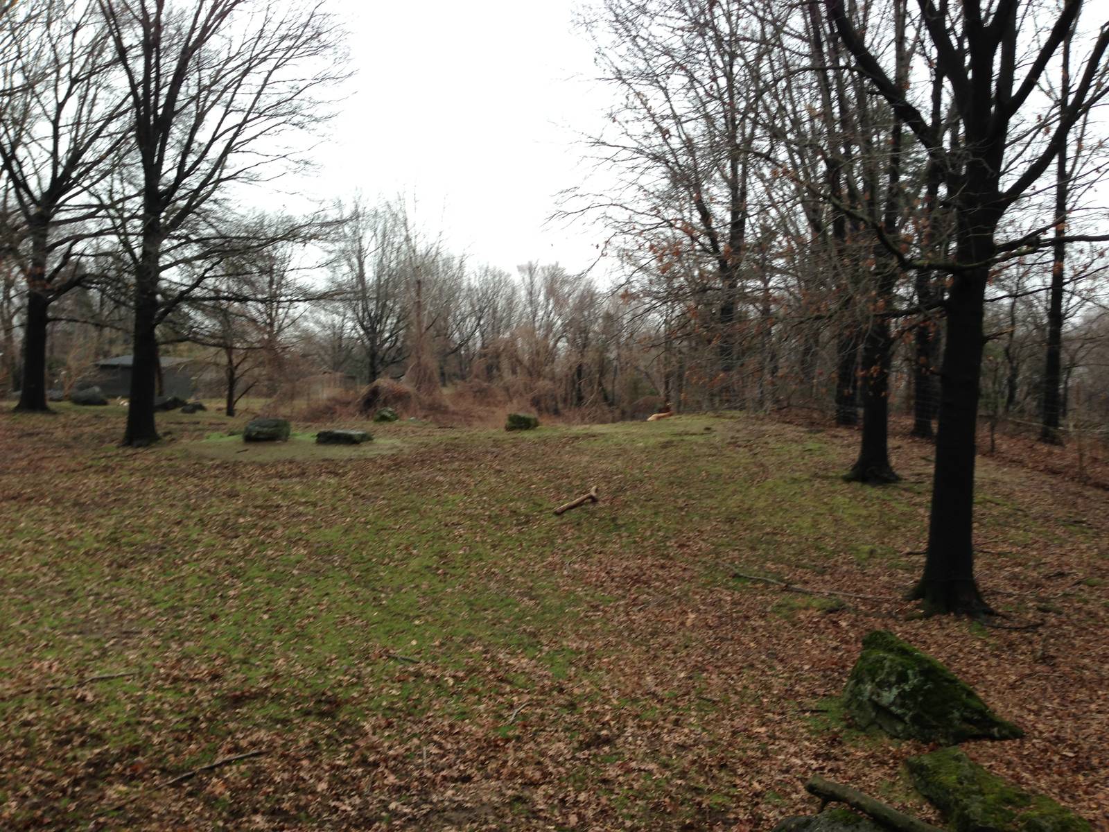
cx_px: 554
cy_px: 416
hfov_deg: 55.4
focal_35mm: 33
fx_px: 1057
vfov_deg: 42.9
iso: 50
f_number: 2.4
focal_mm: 4.13
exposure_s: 1/146
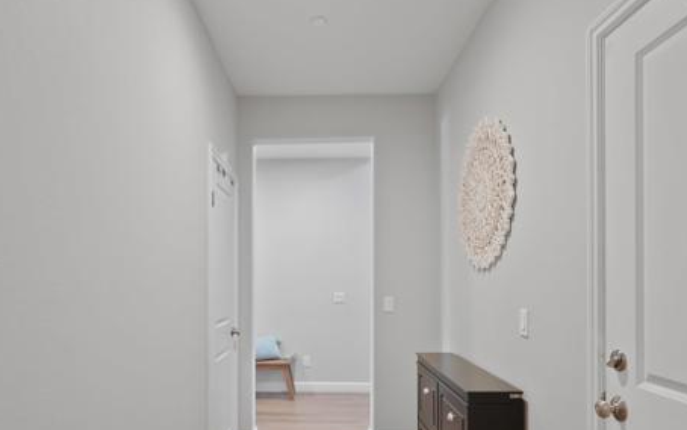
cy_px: 264
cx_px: 306
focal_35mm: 23
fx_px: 431
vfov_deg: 52.6
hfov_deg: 76.9
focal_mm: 16
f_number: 4.5
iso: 2000
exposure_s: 1/15
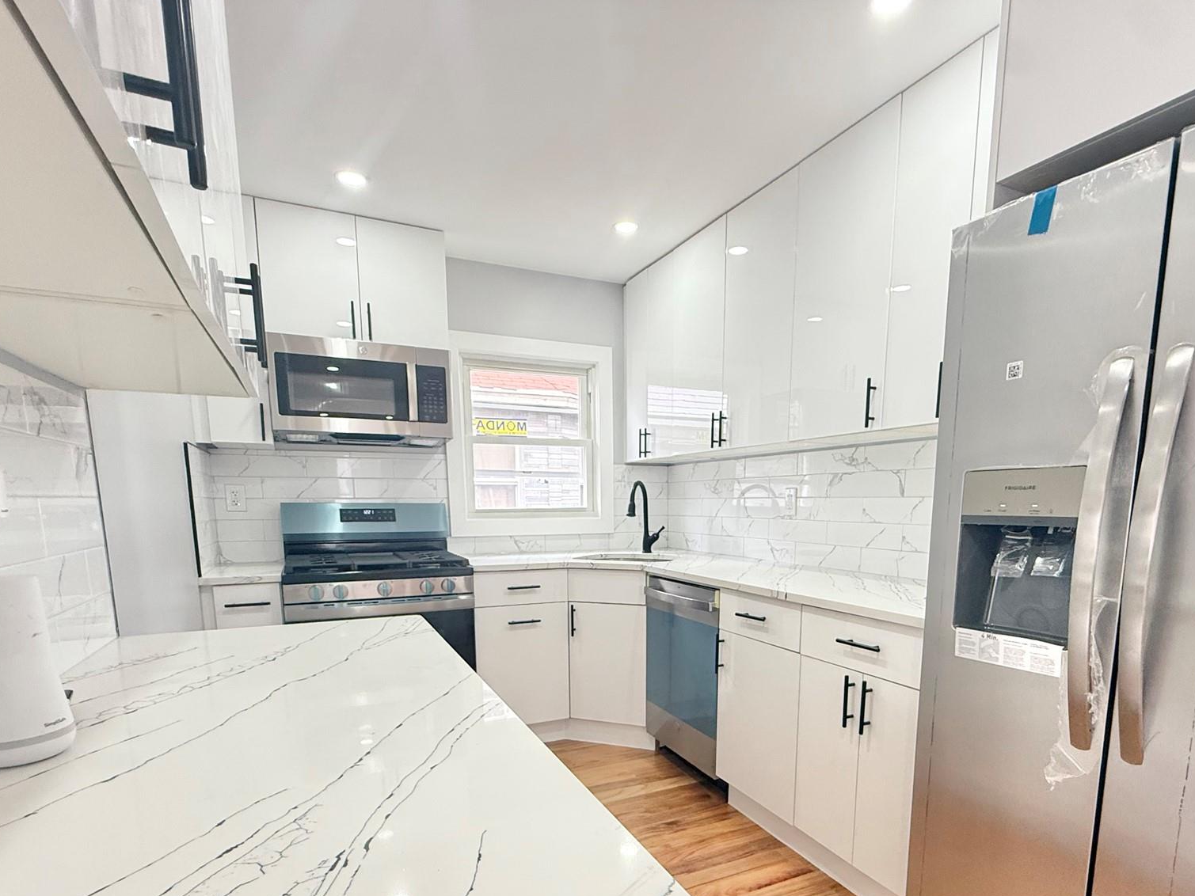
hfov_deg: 84.6
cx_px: 634
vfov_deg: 66.7
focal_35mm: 19
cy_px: 602
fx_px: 656
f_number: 2.2
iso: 320
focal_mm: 2.22
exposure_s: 1/99
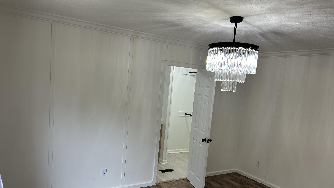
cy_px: 118
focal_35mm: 29
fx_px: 257
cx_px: 168
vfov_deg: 39.9
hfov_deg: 66.1
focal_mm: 5.7
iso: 64
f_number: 1.5
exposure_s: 1/120
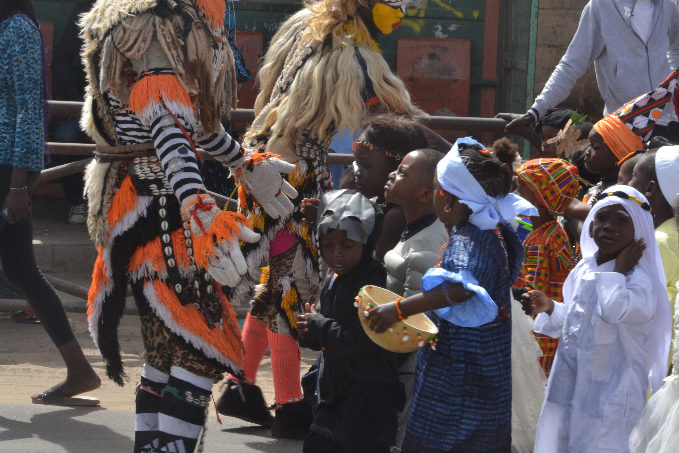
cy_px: 236
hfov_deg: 16.8
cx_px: 353
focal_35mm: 122
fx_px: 2292
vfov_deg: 11.3
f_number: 20
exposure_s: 1/200
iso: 800
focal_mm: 75
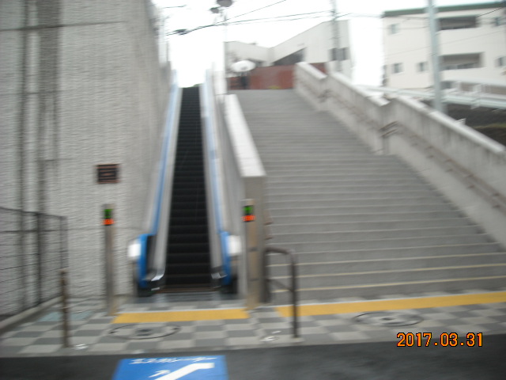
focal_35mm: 35
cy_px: 190
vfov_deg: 40.7
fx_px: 512
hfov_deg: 52.6
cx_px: 253
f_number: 2.8
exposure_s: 1/60
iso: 113
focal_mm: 5.7
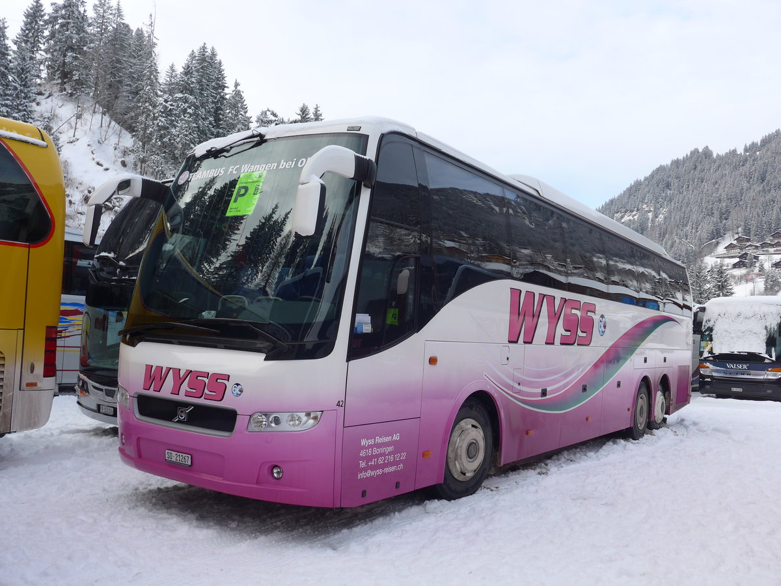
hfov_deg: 58.4
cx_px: 390
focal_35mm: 31
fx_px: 699
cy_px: 293
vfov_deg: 45.4
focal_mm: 6.5
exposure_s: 1/500
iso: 80
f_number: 2.8
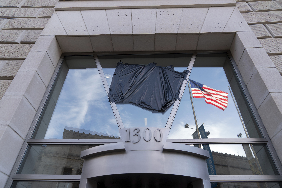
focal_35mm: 24
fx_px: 188
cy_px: 94
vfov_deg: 53.1
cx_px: 141
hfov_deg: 73.7
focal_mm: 24
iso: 100
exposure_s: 1/160
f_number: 4.5
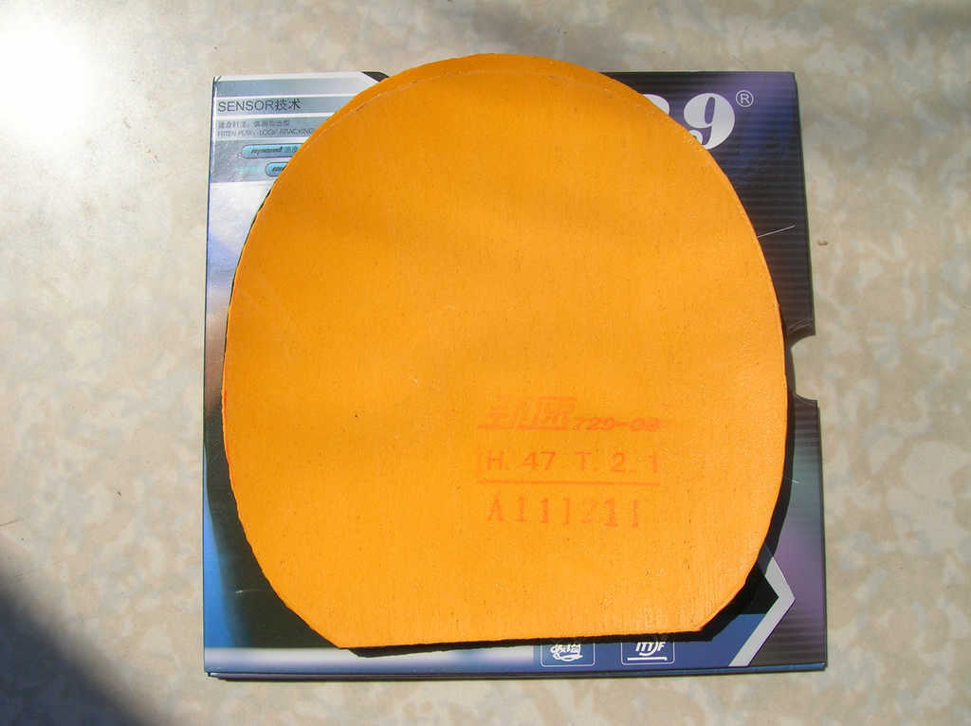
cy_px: 363
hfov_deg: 52.7
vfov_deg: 40.6
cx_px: 486
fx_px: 981
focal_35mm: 35
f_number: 4.9
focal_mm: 5.8
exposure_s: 1/200
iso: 50
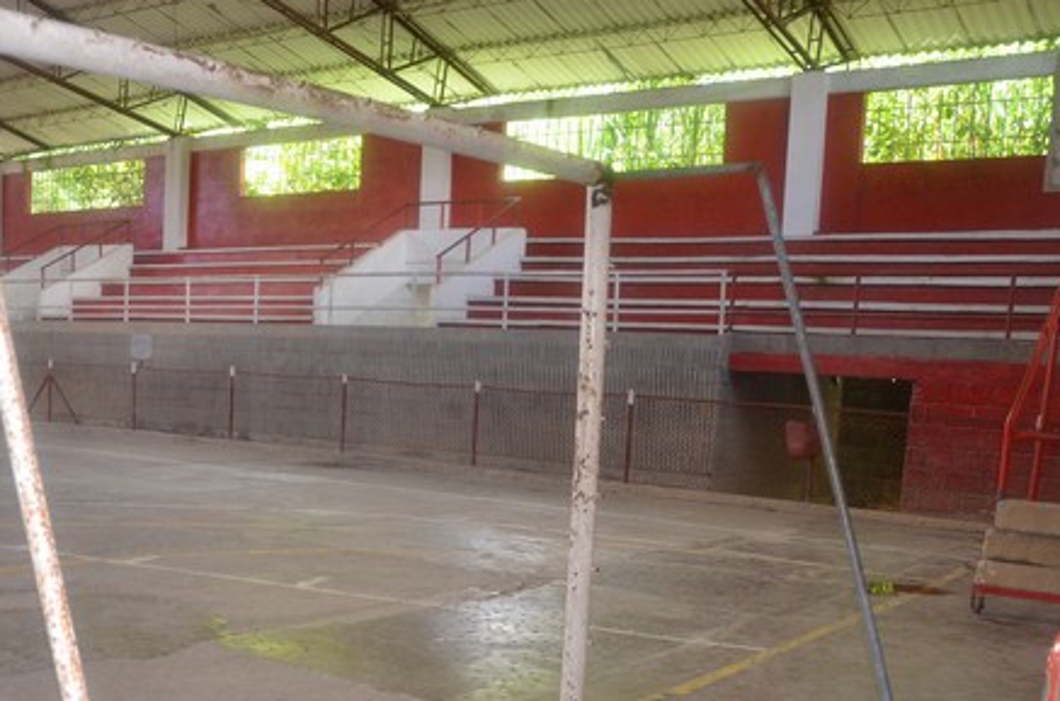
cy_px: 512
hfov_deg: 45.3
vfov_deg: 31.3
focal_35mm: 42
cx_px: 298
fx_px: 1234
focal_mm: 18
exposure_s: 1/60
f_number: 3.5
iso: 400
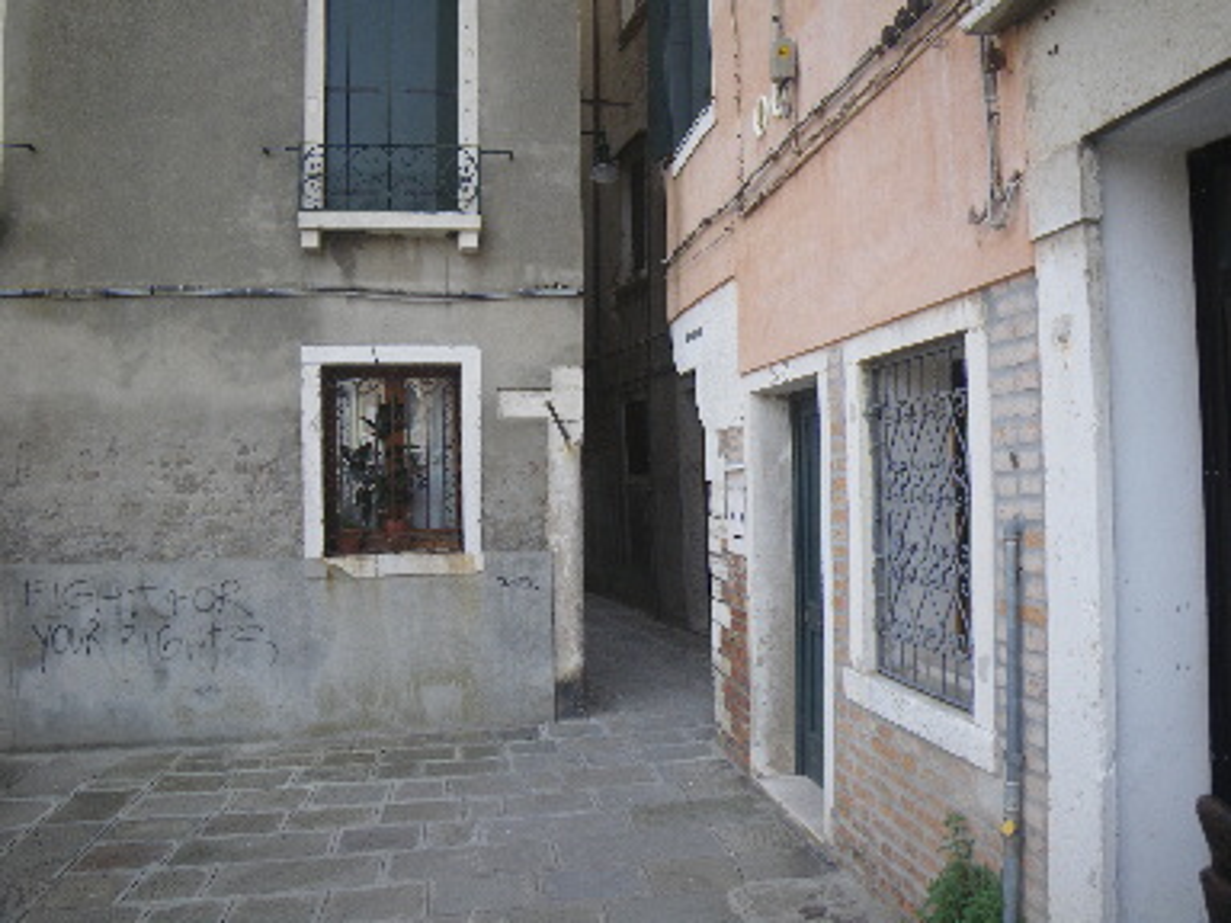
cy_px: 462
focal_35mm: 28
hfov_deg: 63.4
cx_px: 616
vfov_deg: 49.7
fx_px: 996
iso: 50
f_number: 3.5
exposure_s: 1/125
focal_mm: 5
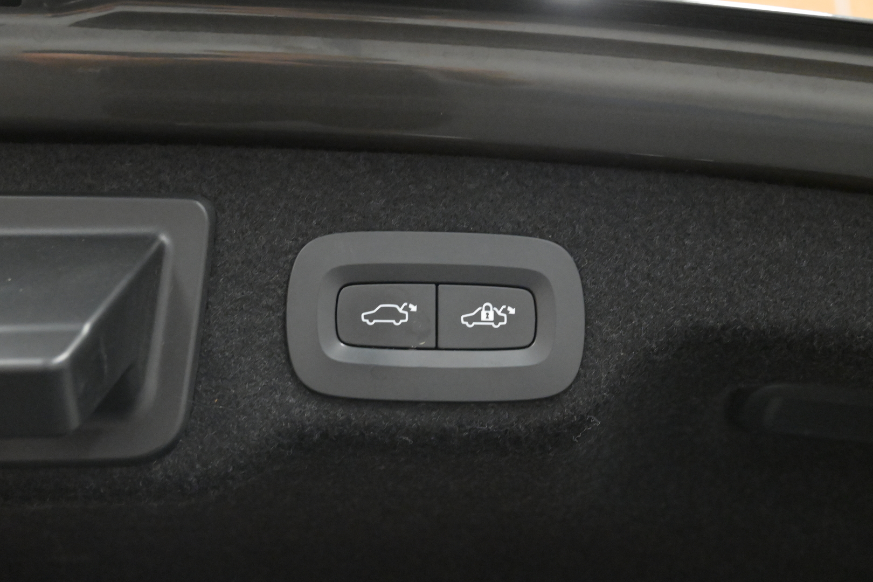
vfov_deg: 28.5
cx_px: 436
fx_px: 1146
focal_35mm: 47
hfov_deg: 41.7
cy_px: 291
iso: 8000
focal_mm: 31.5
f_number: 5.6
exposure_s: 1/125
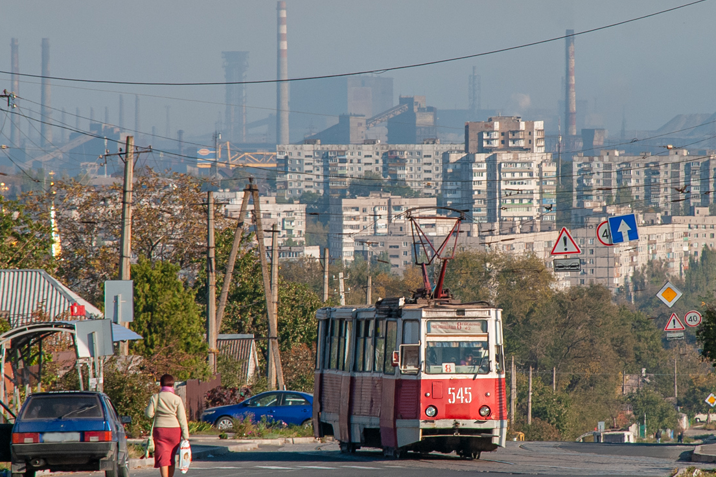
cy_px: 269
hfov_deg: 8.8
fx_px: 4664
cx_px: 351
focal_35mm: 235
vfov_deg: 5.9
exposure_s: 1/500
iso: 250
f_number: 7.1
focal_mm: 135
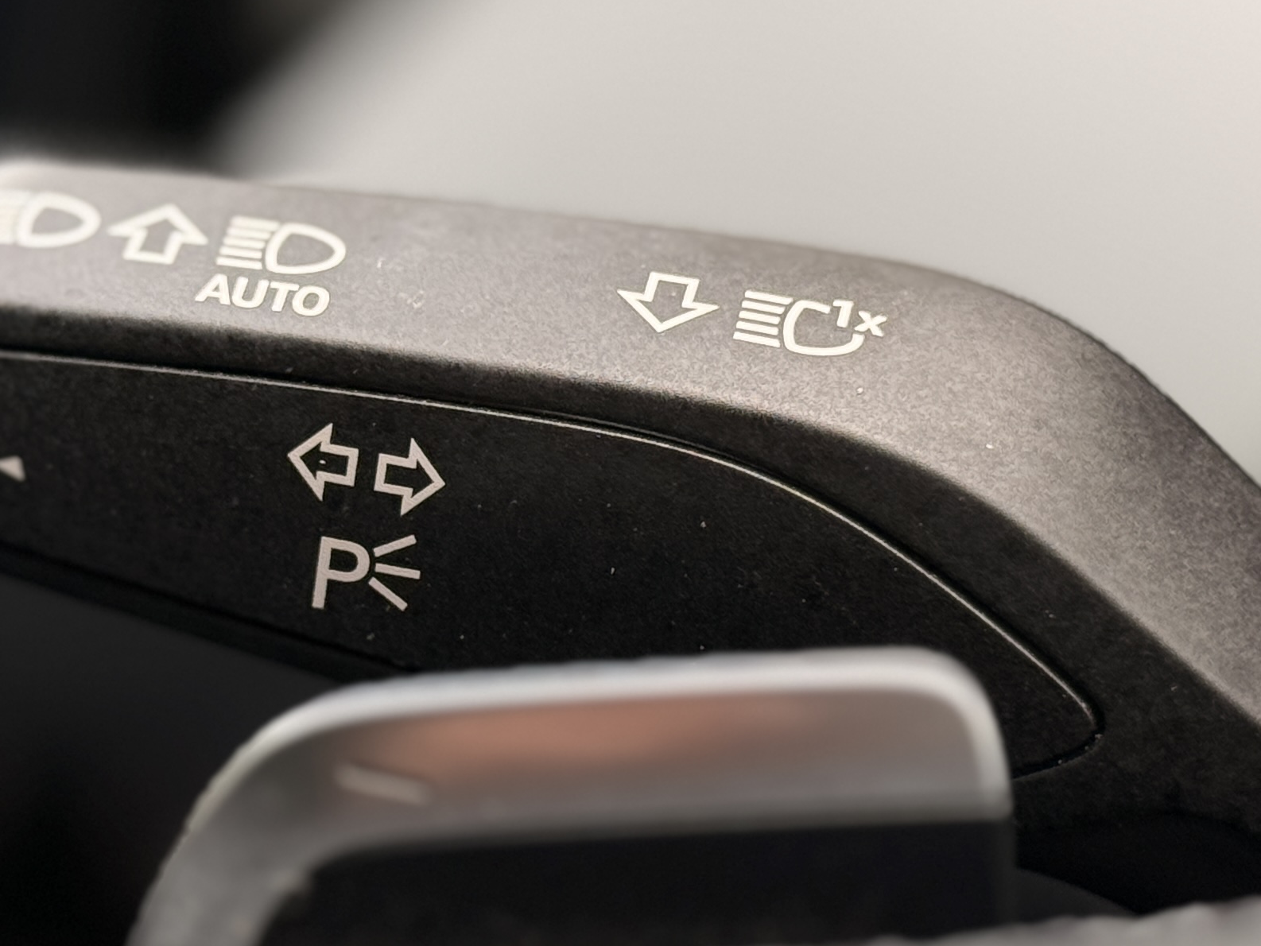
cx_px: 528
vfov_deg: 12.1
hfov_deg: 16.1
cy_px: 508
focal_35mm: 122
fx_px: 4445
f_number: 1.78
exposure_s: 1/121
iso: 80
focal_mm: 6.76
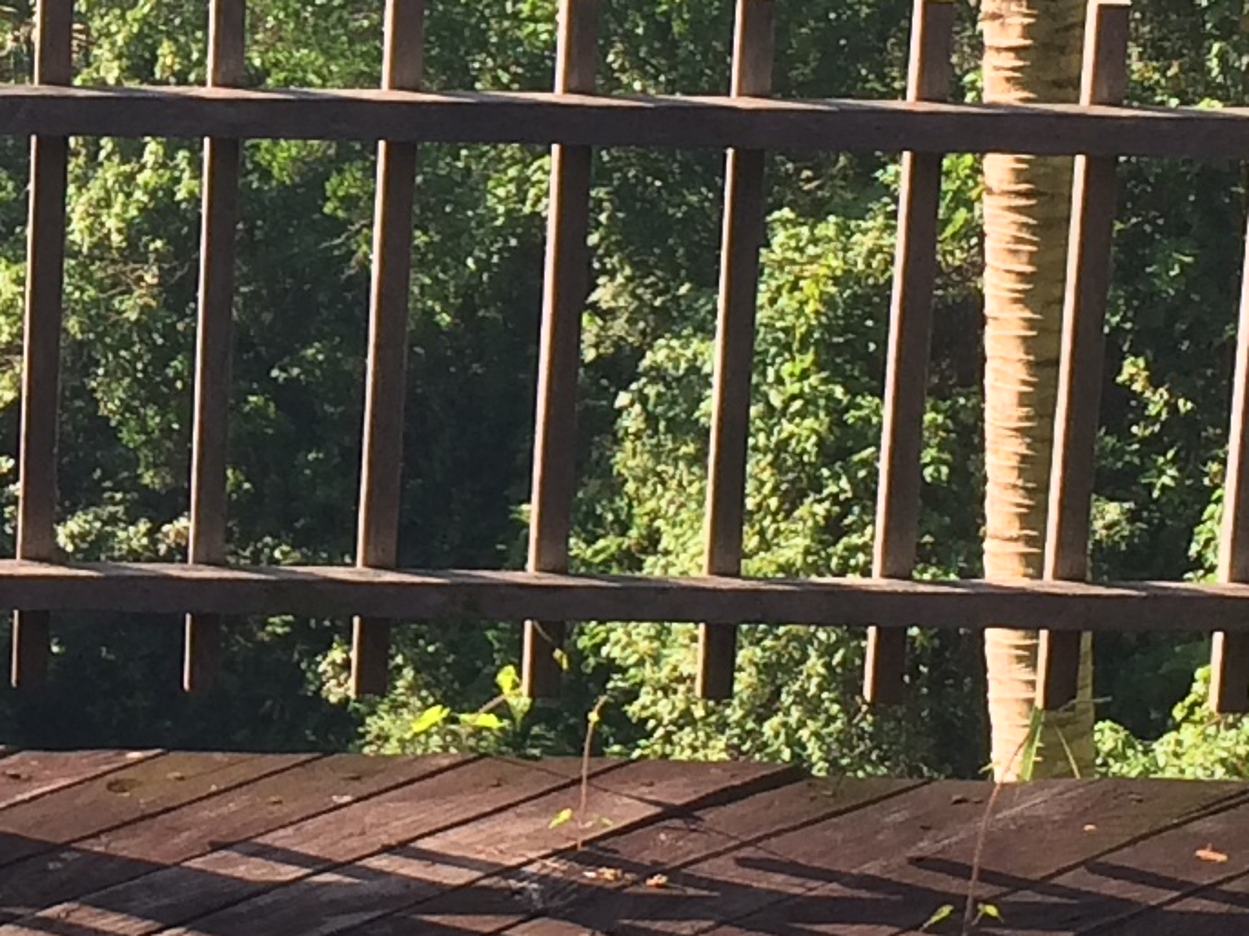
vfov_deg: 10.7
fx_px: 4978
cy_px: 153
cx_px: -411
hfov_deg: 13.7
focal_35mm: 138
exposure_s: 1/526
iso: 32
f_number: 2.2
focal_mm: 4.15
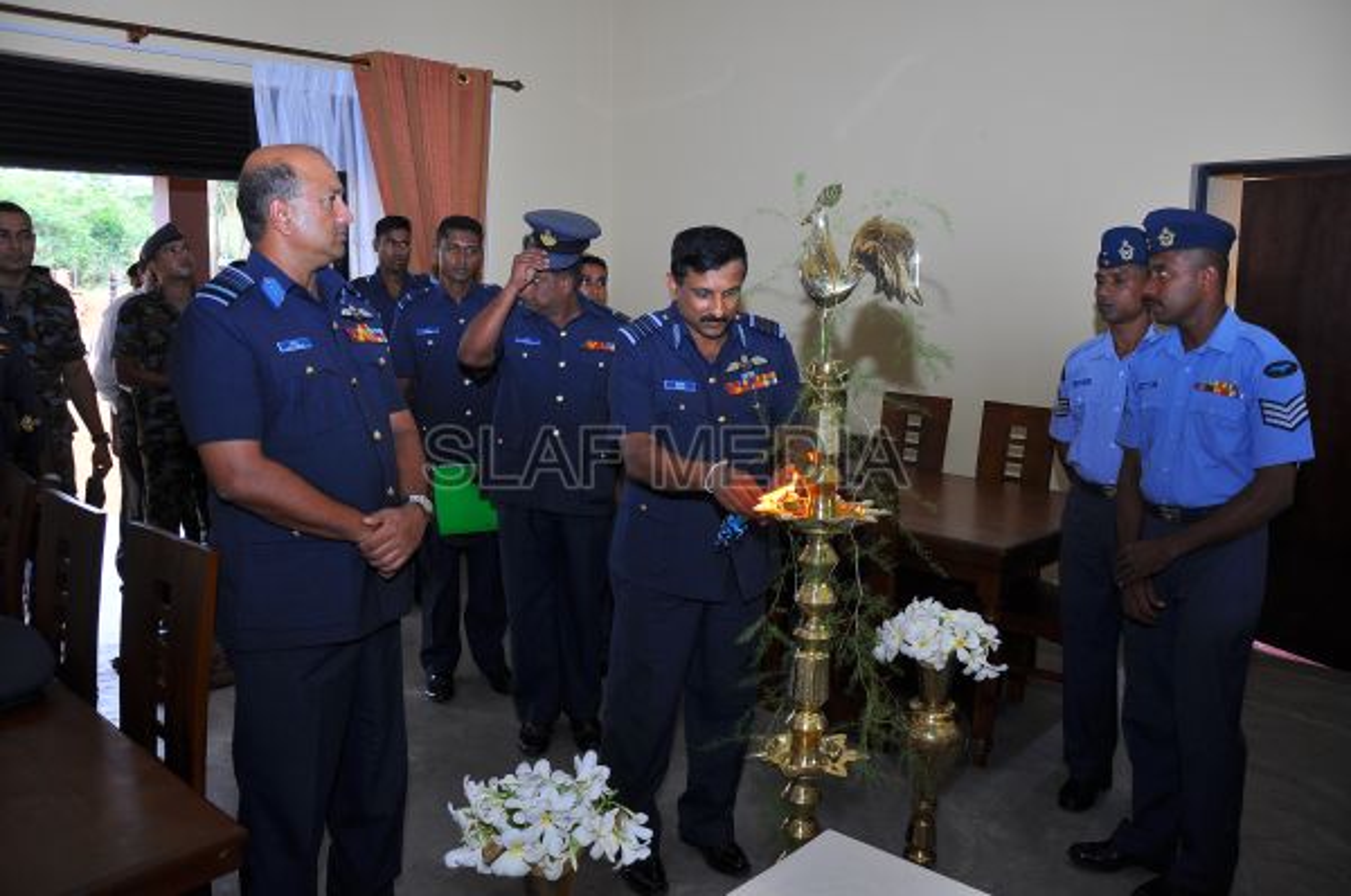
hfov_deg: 67.5
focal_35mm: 27
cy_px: 448
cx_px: 676
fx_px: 1012
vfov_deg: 47.8
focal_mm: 18
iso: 250
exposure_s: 1/100
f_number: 3.5
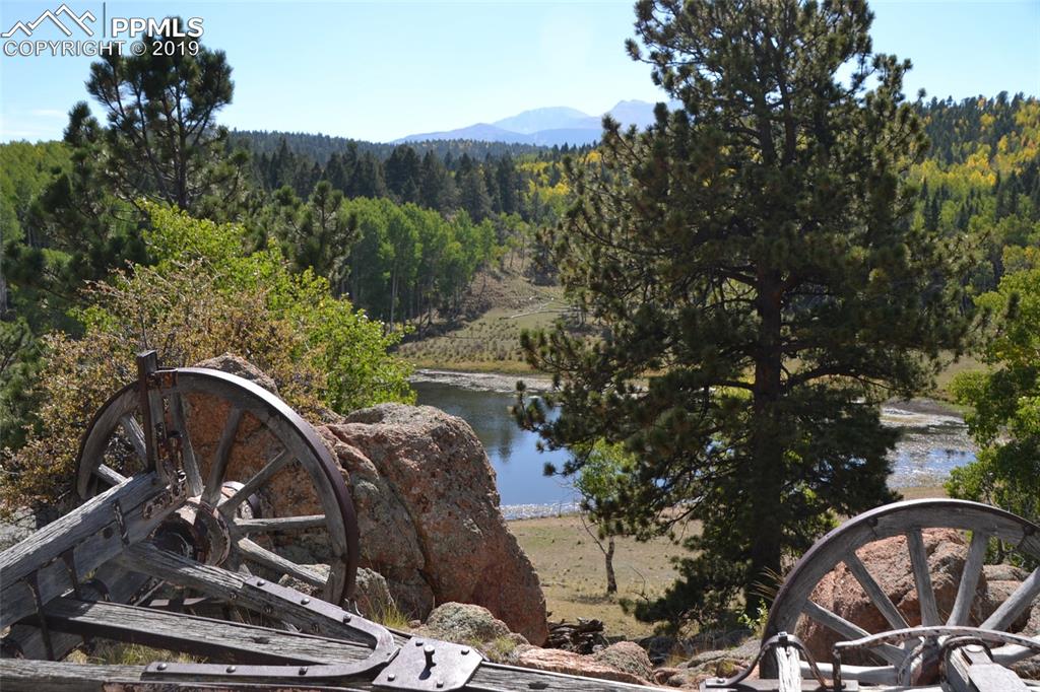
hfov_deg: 55.1
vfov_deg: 38.3
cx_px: 520
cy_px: 346
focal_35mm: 34
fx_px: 996
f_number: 7.1
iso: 100
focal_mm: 23
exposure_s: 1/200
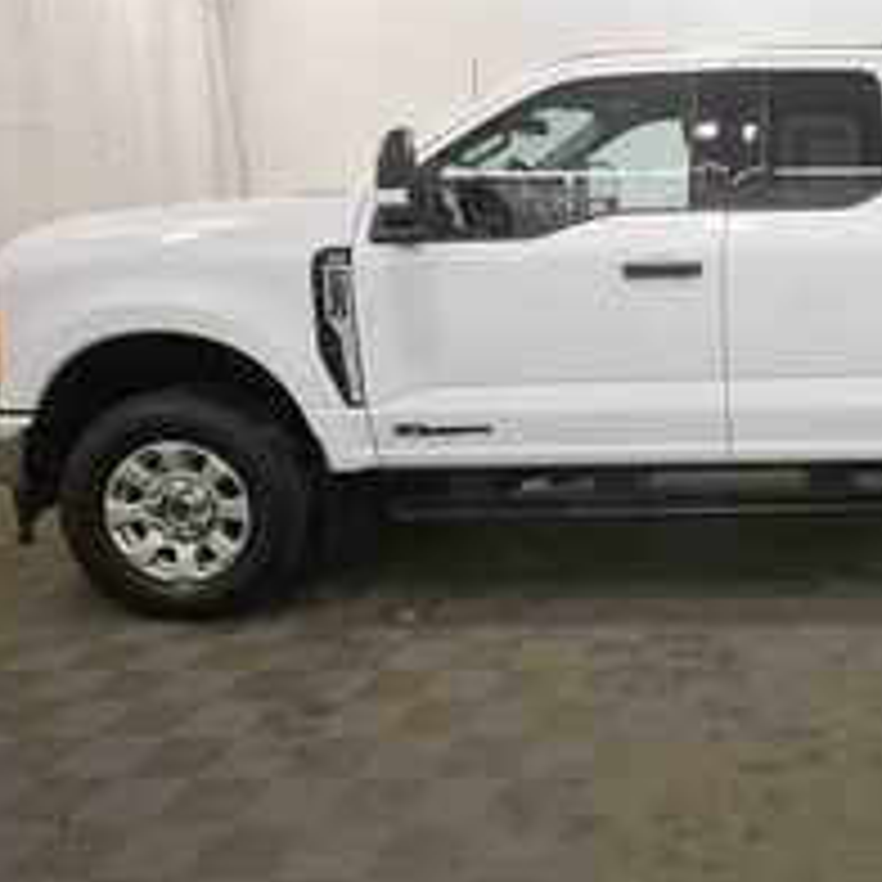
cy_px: 335
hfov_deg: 43.8
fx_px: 951
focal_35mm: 33
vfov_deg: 49.3
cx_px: 846
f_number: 5
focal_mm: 13
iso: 720
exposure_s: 1/250
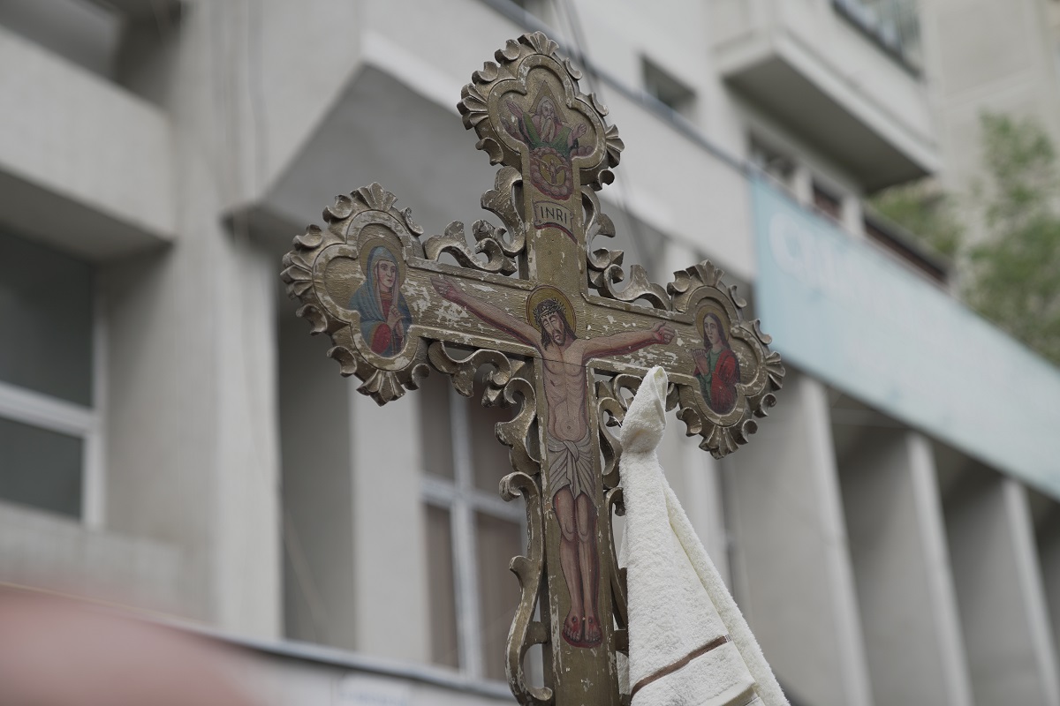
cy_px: 353
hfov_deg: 28.8
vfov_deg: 19.5
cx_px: 530
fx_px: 2061
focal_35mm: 70
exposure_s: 1/1600
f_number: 2.8
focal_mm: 70
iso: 200
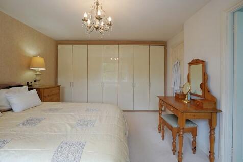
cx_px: 122
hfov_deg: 100.4
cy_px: 81
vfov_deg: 77.3
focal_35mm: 15
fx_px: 101
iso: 400
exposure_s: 1/160
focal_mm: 10
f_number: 4
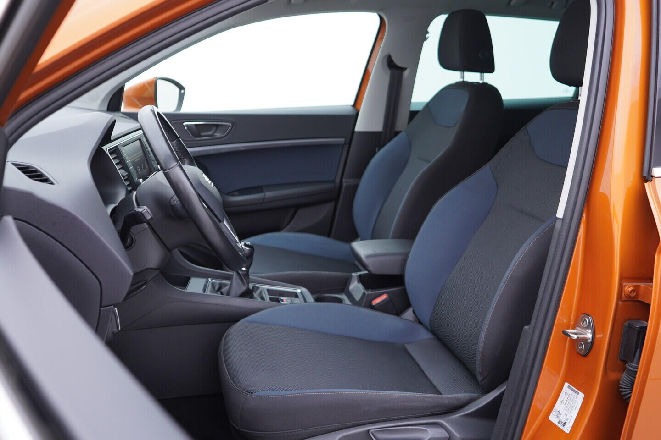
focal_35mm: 36
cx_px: 330
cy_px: 220
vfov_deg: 36.9
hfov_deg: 53.1
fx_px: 661
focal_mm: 24
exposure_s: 1/40
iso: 160
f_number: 2.8
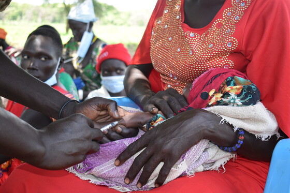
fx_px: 387
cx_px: 145
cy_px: 96
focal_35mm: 48
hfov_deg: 41.1
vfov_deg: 28.1
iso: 500
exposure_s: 1/200
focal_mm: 32
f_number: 5
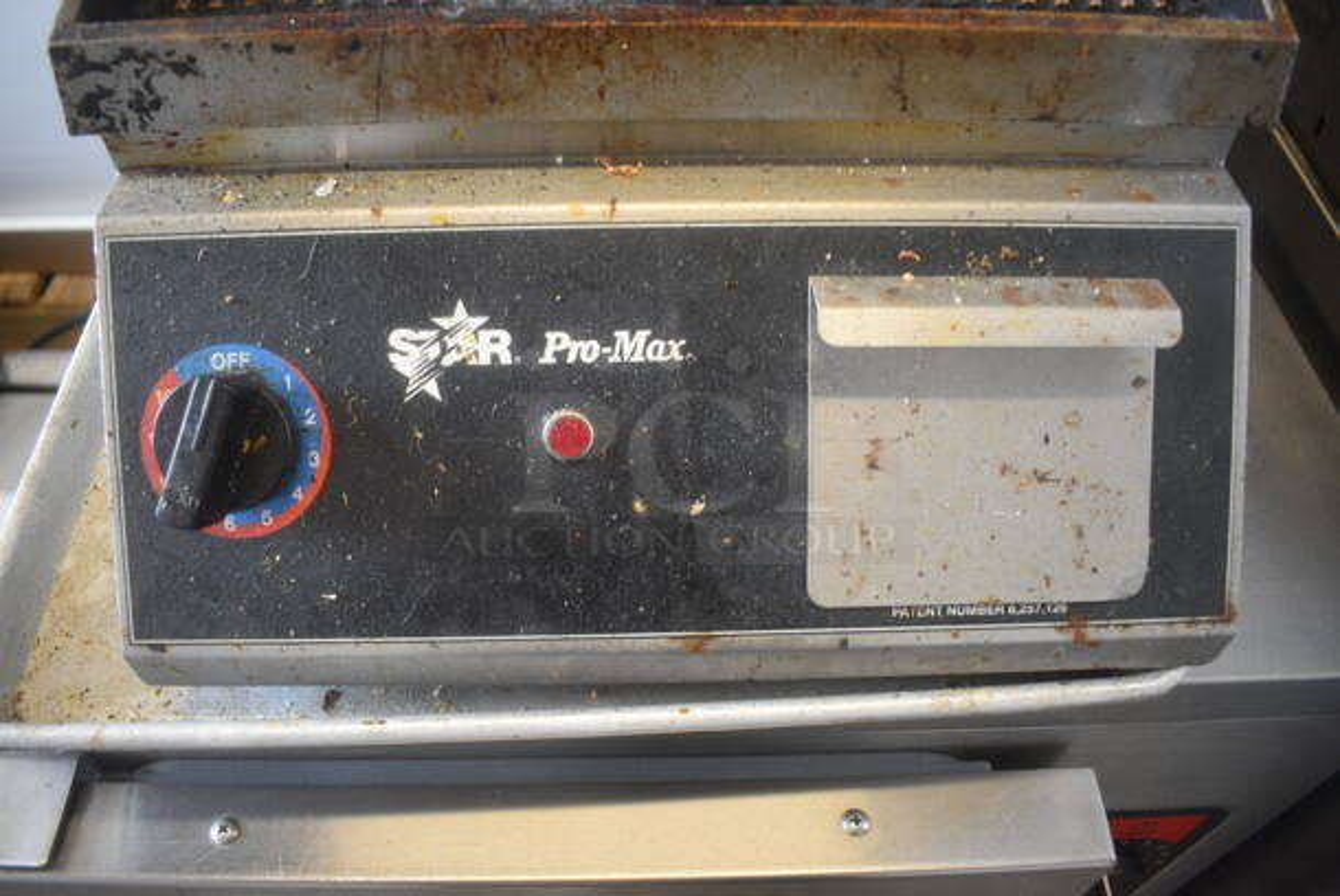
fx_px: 1006
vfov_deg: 48.0
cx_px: 670
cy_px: 448
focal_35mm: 27
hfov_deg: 67.3
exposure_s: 1/125
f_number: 3.5
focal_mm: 18
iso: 1400
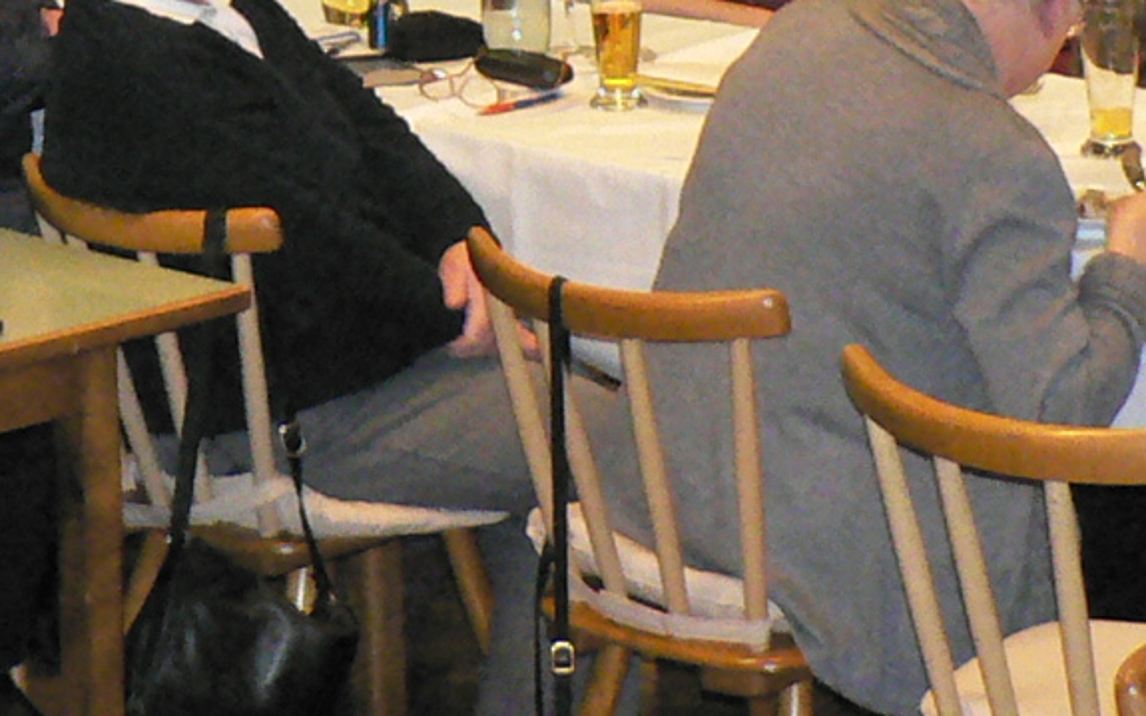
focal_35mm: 136
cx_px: 14
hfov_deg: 15.1
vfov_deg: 9.1
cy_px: -628
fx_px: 4246
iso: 400
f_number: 2.8
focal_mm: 6
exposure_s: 1/60
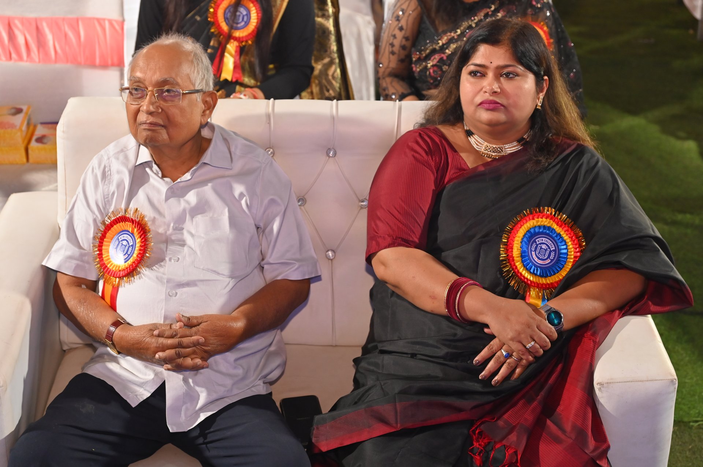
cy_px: 234
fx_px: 1229
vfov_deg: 21.5
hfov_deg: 31.9
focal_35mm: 63
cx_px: 352
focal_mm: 63
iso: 1250
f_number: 4.5
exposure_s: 1/100
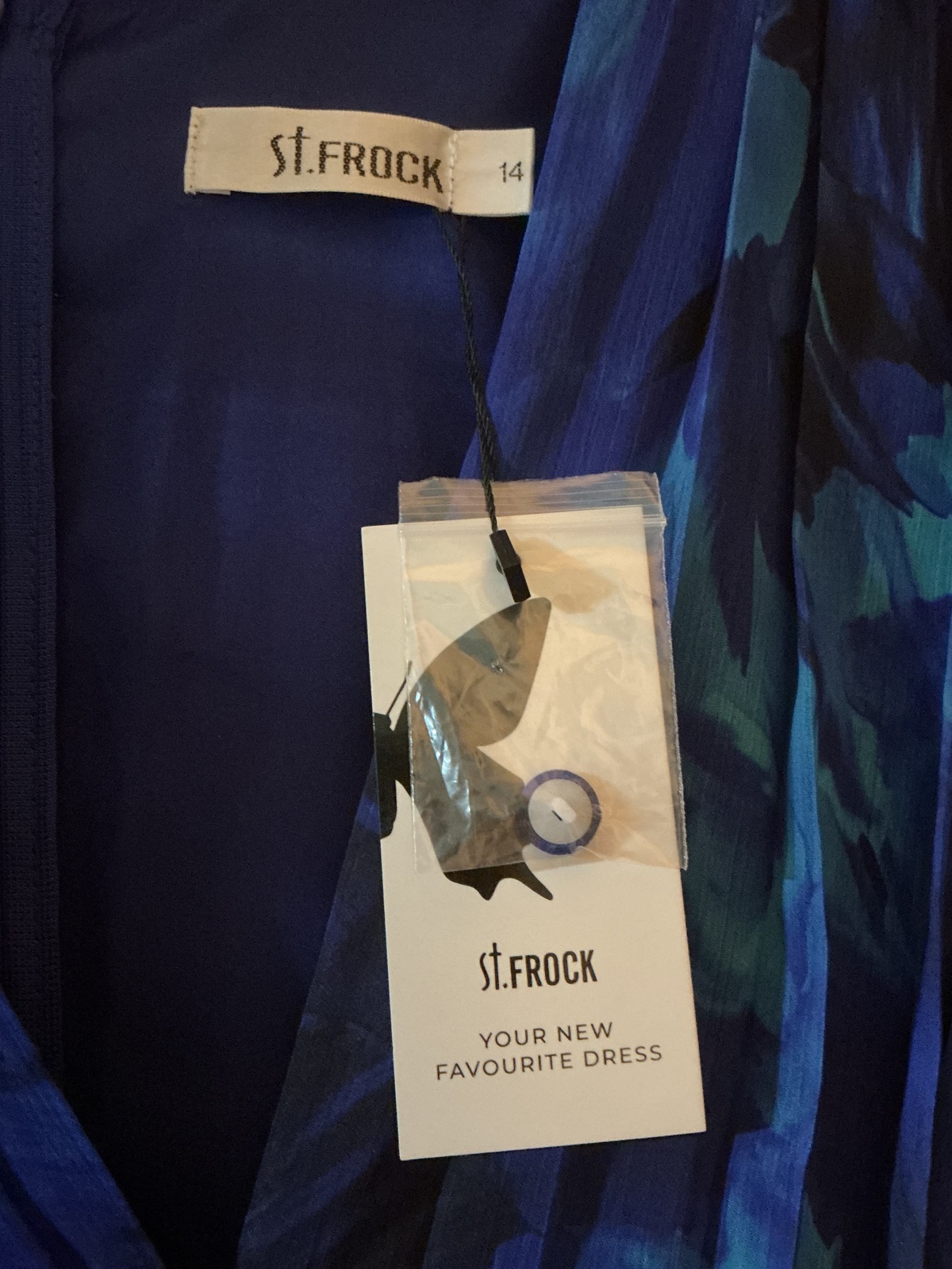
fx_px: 1063
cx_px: 476
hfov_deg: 48.2
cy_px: 634
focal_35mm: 29
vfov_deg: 61.7
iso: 500
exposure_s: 1/25
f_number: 1.8
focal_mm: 3
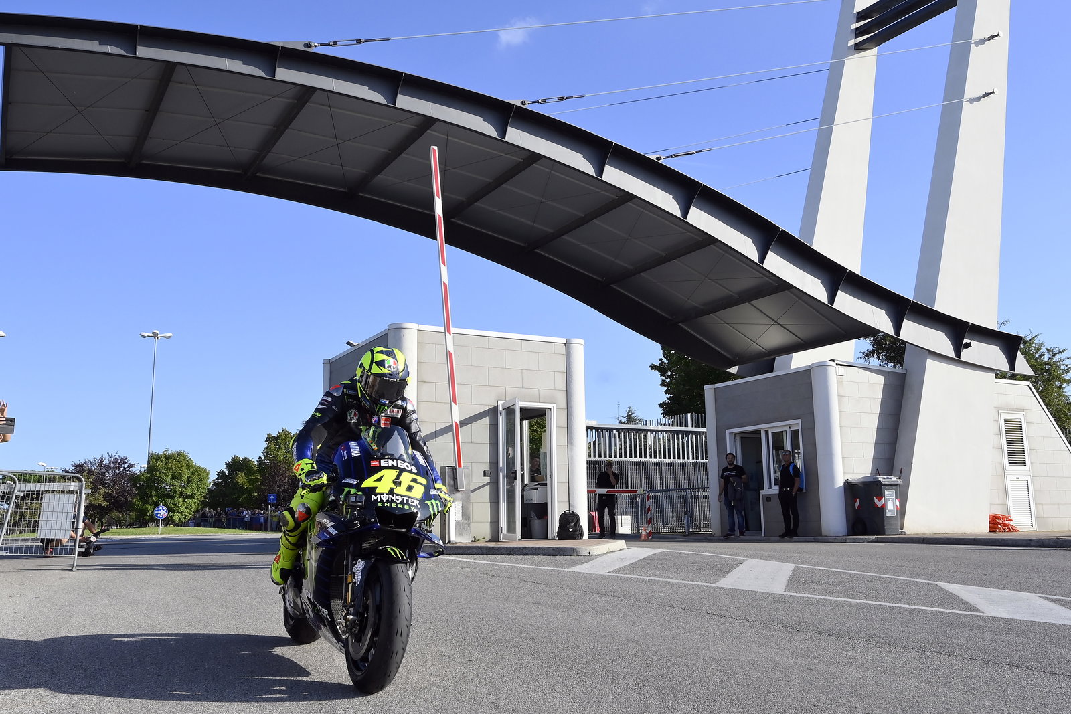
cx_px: 536
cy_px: 357
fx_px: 922
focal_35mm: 31
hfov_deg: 60.3
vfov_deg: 42.3
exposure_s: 1/800
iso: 400
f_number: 9
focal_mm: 21
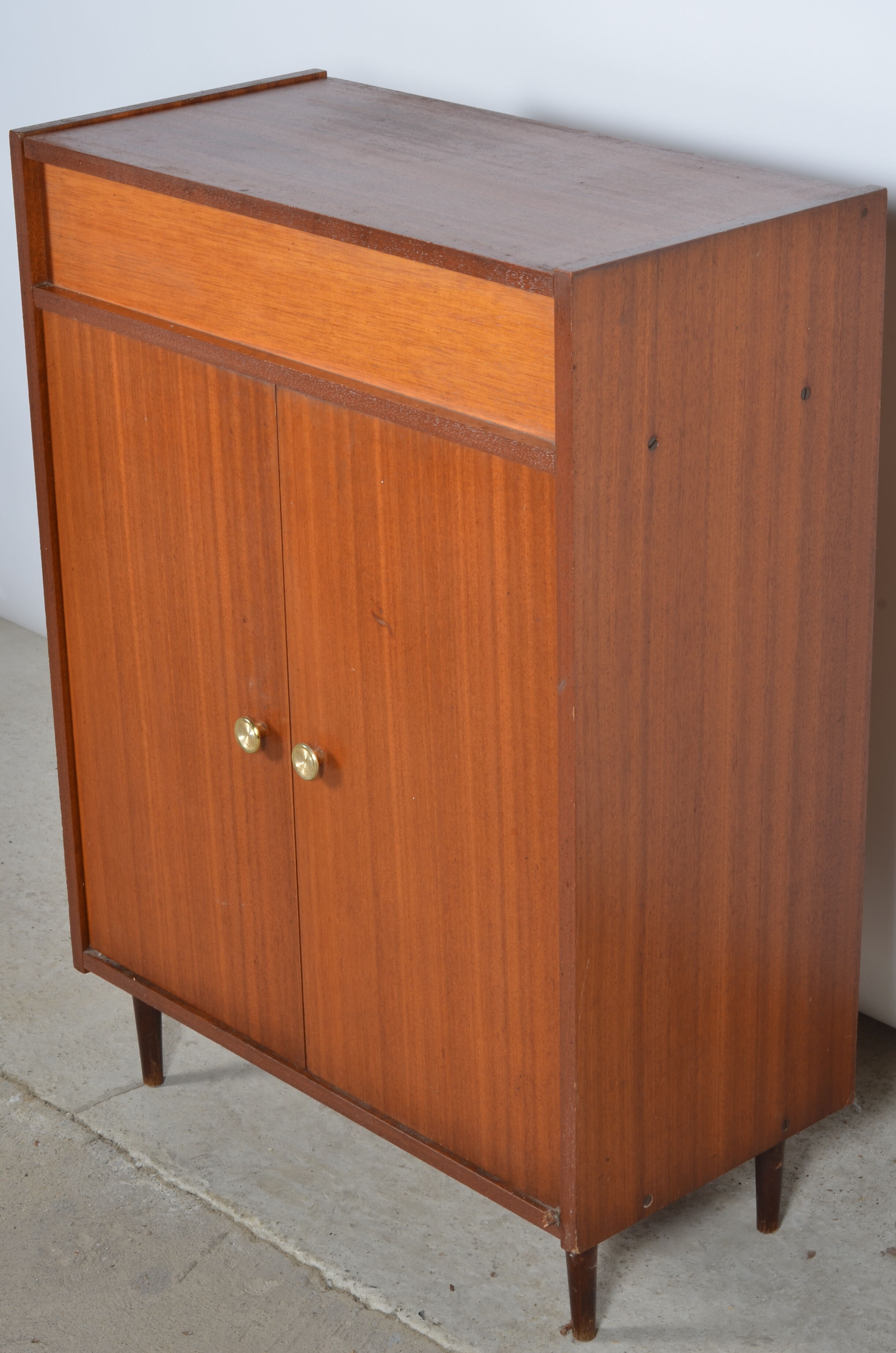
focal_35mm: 75
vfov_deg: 27.0
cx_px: 448
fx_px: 2812
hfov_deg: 18.1
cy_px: 676
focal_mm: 50
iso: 100
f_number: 14
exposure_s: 1/125
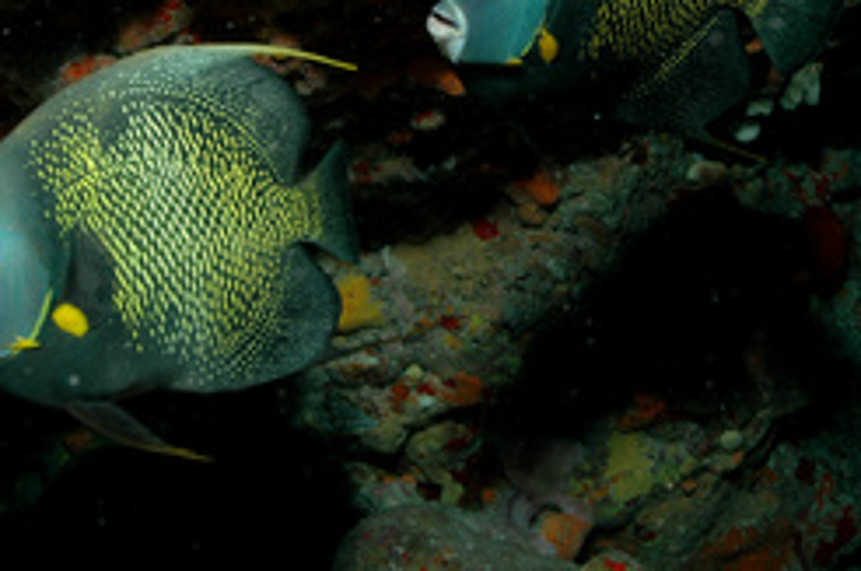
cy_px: 95
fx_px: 1548
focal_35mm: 65
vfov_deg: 20.6
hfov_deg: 31.0
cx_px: 345
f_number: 11
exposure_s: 1/60
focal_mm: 25
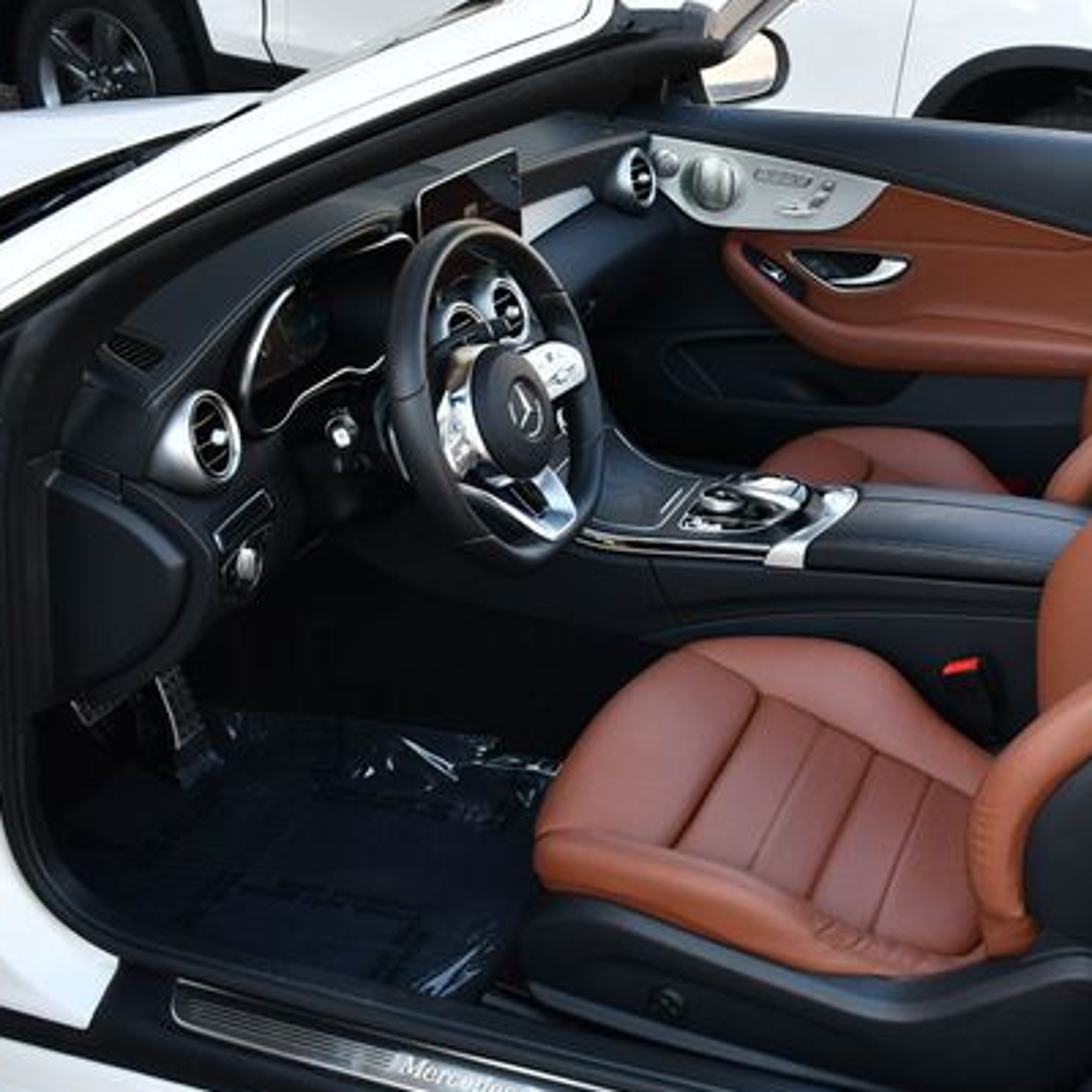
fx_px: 1749
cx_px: 792
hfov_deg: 34.1
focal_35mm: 49
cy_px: 576
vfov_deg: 34.7
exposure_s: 1/250
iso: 400
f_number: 5
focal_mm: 18
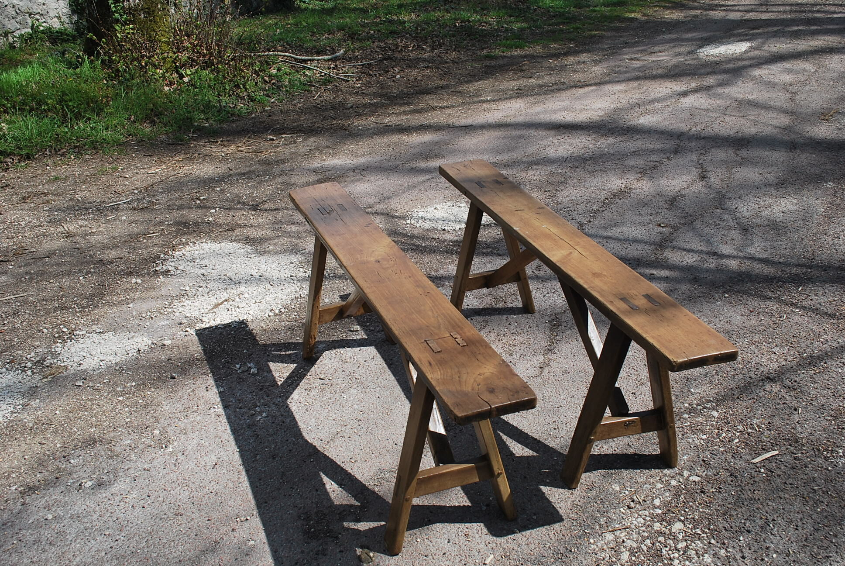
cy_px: 283
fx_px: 846
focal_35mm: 36
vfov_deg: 37.0
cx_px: 422
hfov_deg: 53.1
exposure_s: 1/250
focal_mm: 24
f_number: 8
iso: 100
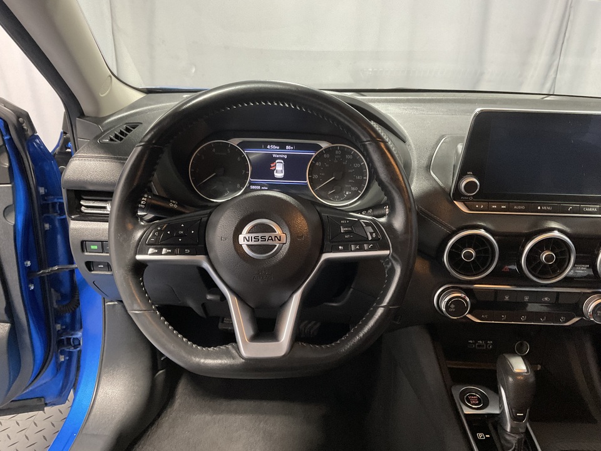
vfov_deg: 48.2
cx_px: 300
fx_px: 503
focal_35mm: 29
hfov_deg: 61.7
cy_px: 226
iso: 250
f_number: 1.8
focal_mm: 3
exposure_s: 1/60
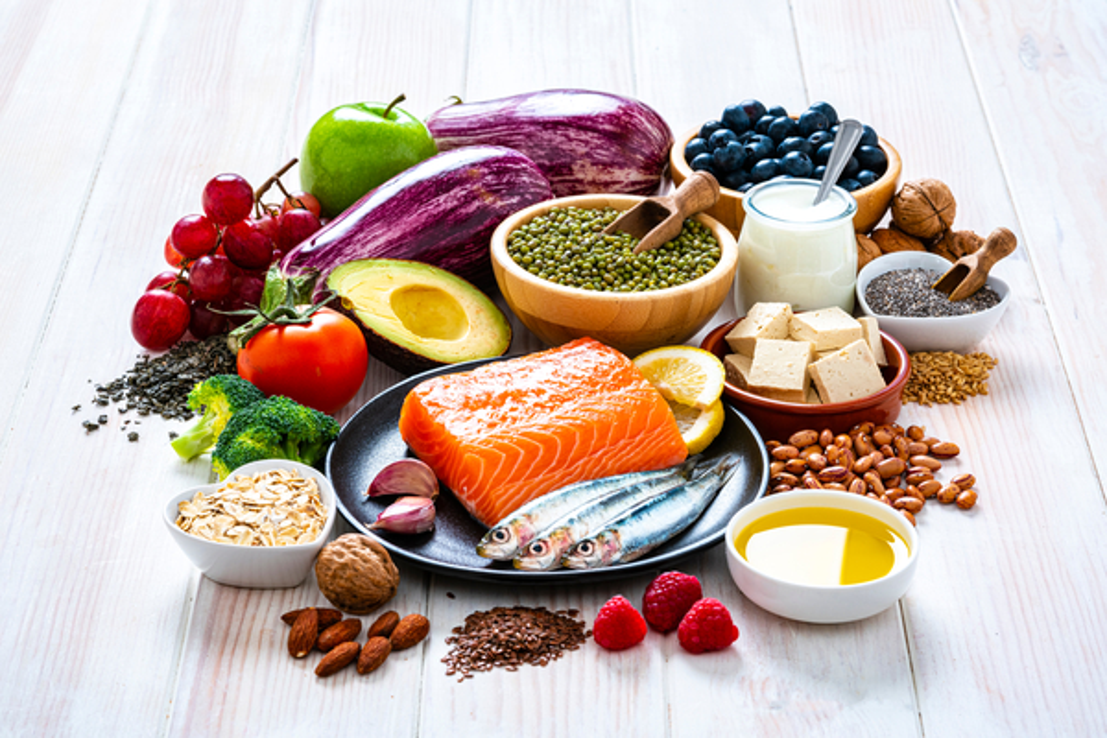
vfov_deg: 15.2
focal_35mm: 90
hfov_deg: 22.6
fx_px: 2767
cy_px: 369
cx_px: 554
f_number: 13
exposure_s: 1/100
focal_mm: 90
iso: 200
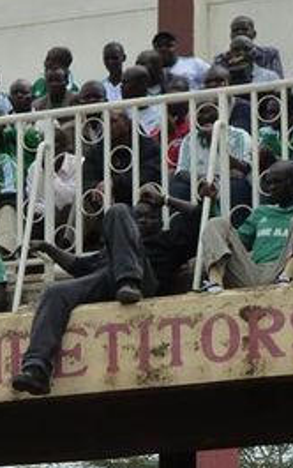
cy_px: 245
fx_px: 3457
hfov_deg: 4.8
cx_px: -185
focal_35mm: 271
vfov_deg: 7.7
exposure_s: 1/500
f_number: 4.4
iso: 125
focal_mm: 19.5
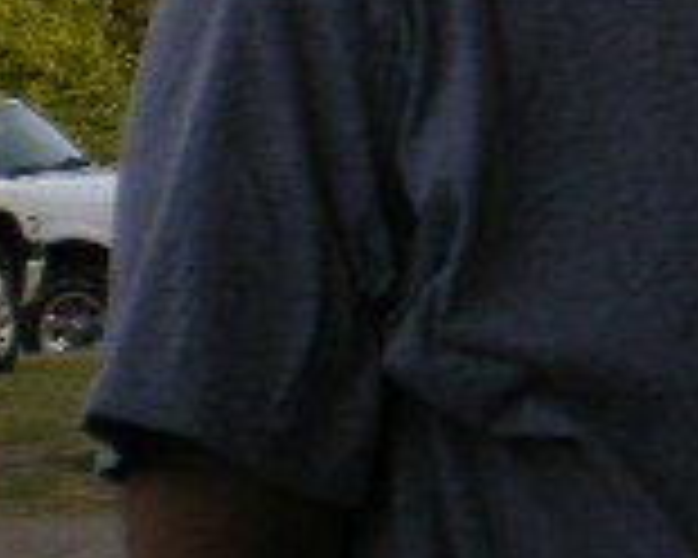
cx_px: 1094
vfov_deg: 9.6
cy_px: -423
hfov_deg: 12.0
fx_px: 3161
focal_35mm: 153
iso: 64
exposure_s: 1/250
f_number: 3.1
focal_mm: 6.3
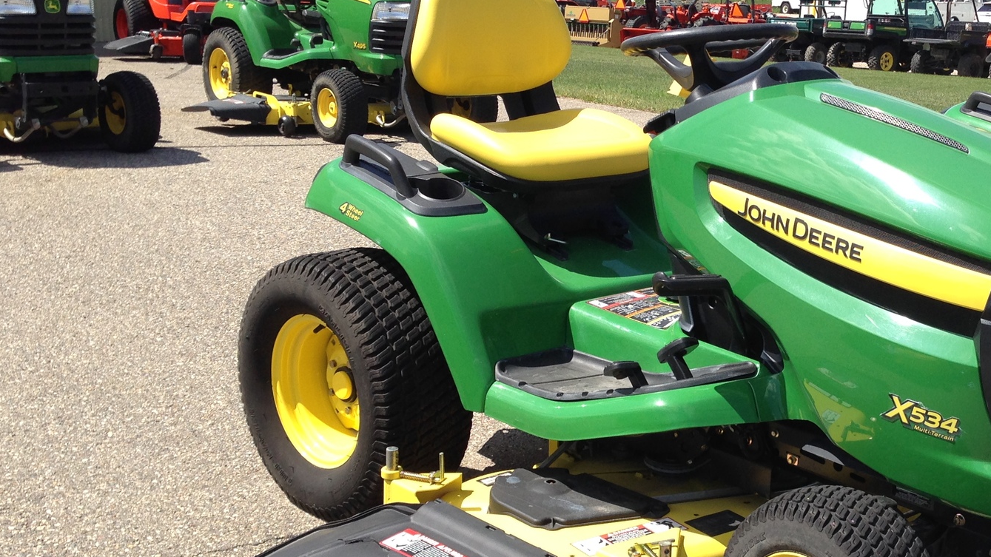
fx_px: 1445
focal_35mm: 55
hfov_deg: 37.0
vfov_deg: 21.8
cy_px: 324
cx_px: 731
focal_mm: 4.12
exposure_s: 1/1085
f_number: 2.4
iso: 50
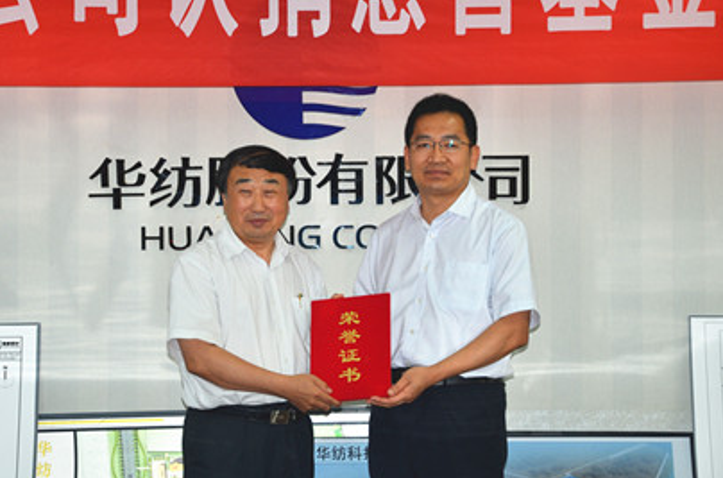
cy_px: 235
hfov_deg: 19.5
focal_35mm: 105
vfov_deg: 13.0
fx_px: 2103
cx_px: 320
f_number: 5.3
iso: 250
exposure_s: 1/60
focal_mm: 62
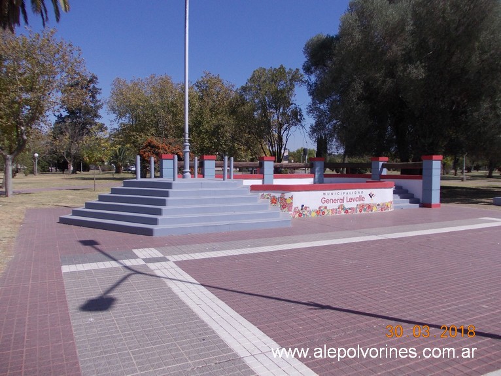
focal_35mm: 28
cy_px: 188
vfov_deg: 49.7
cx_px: 250
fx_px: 405
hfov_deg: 63.5
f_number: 5.4
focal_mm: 4
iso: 80
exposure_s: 1/640
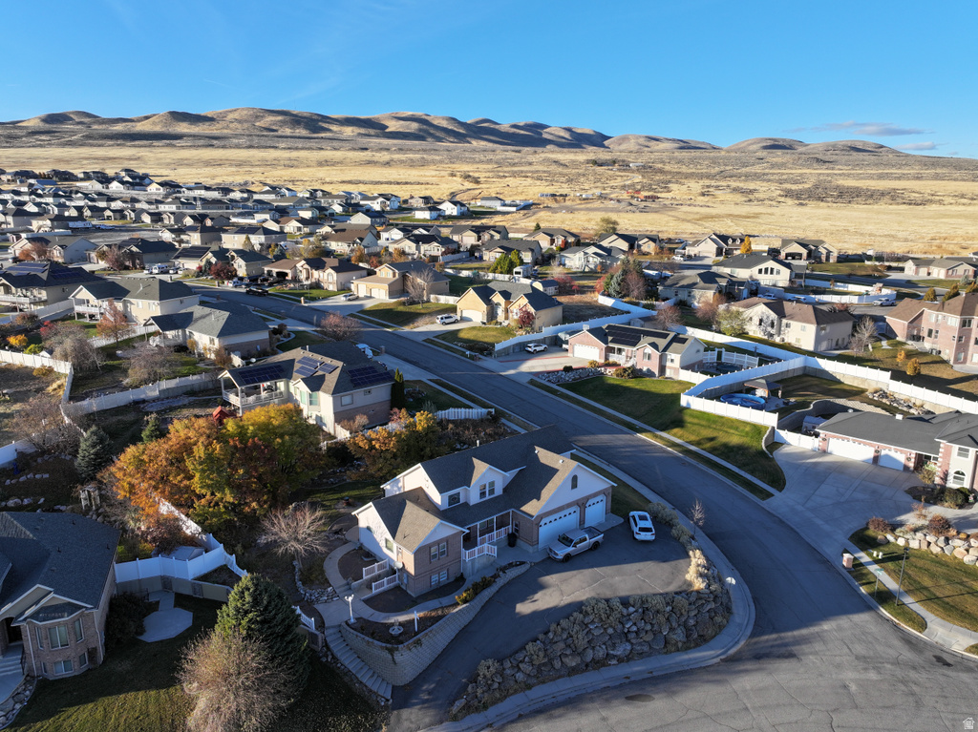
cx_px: 489
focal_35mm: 24
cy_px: 366
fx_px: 678
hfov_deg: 71.6
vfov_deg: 56.8
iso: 100
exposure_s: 1/400
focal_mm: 12.29
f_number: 4
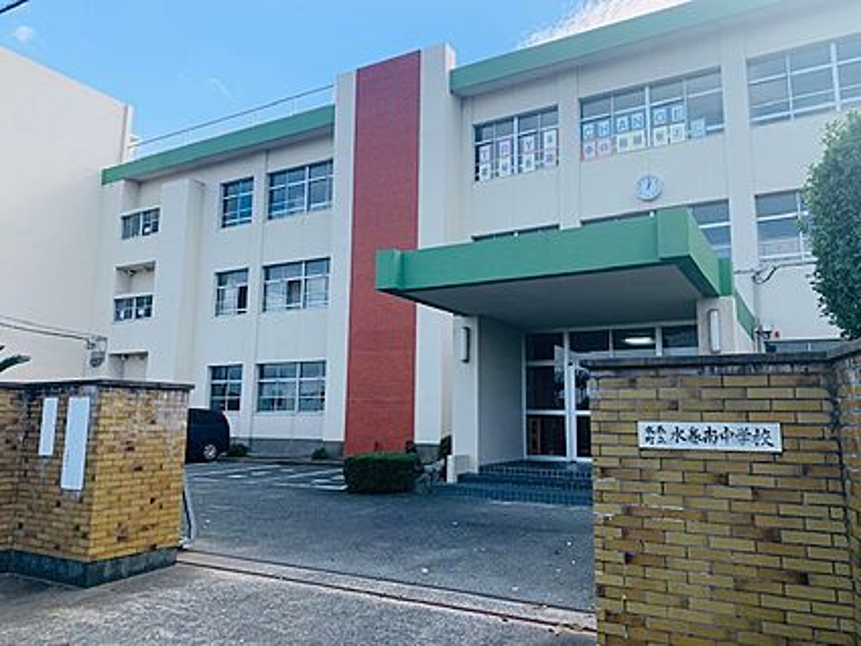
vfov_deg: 53.1
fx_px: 647
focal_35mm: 26
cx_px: 430
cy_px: 323
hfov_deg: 67.3
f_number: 1.8
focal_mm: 4.25
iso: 25
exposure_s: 1/1427
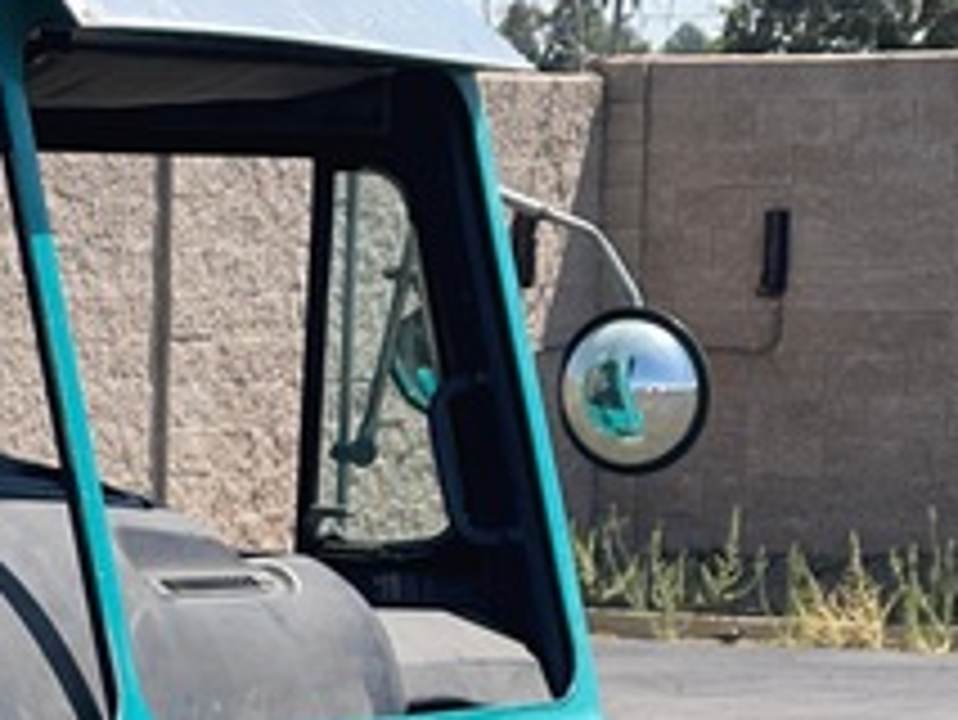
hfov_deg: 8.3
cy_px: 749
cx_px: -508
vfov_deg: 6.3
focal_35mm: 234
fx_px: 6480
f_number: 2.2
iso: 32
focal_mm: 7.5
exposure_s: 1/919
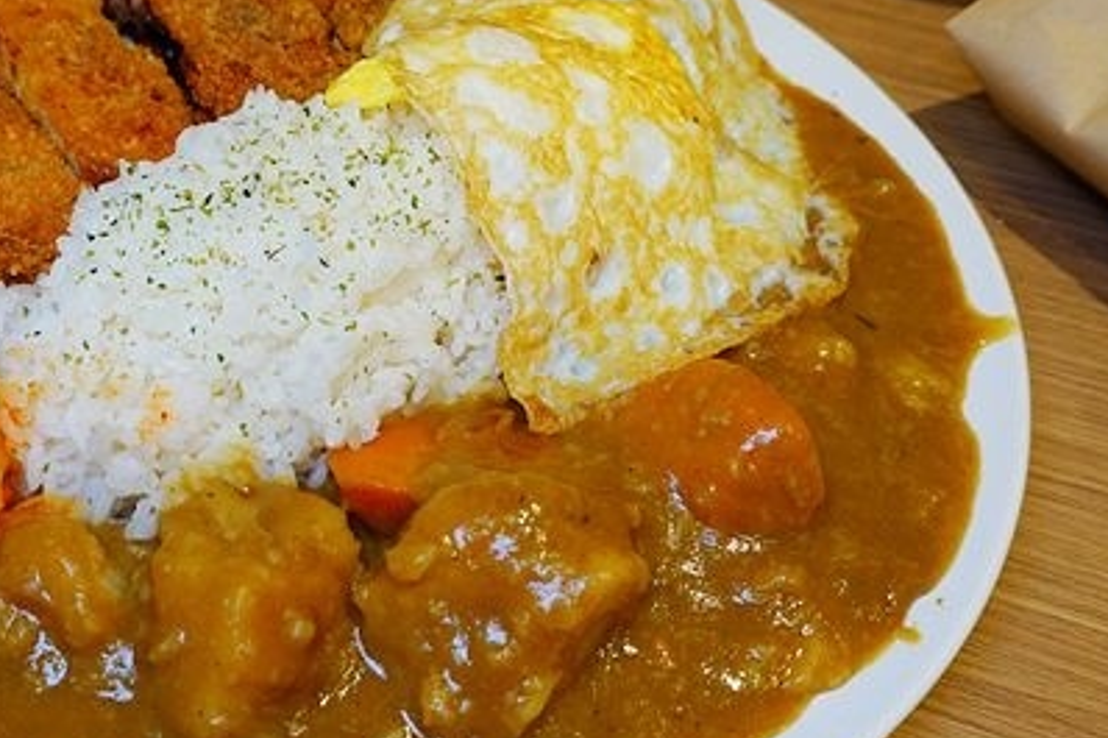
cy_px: 311
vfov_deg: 27.5
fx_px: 1507
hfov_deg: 39.8
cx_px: 354
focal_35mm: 49
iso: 125
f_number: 3.5
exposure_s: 1/50
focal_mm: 11.29
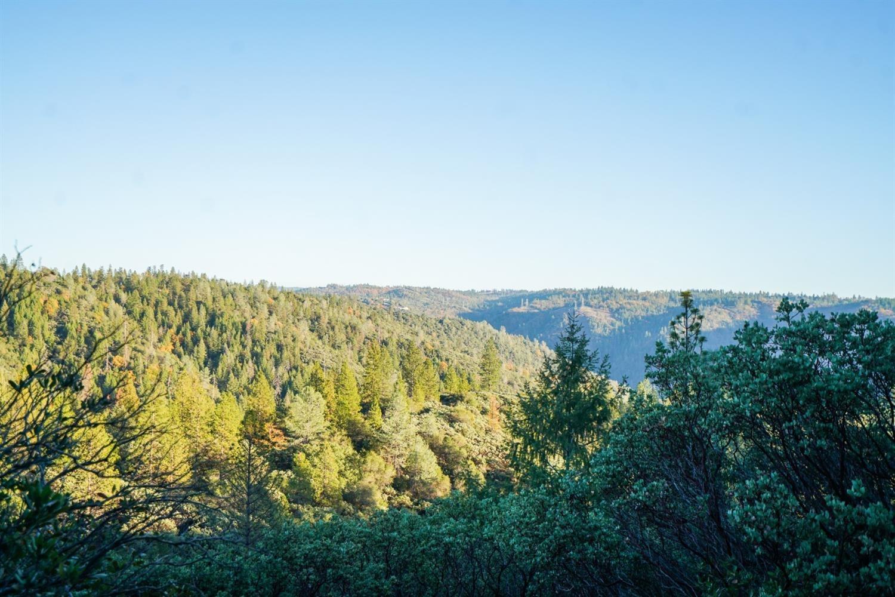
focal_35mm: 35
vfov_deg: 37.9
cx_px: 448
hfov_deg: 54.4
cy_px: 298
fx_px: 870
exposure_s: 1/250
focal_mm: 35
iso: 100
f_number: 4.5
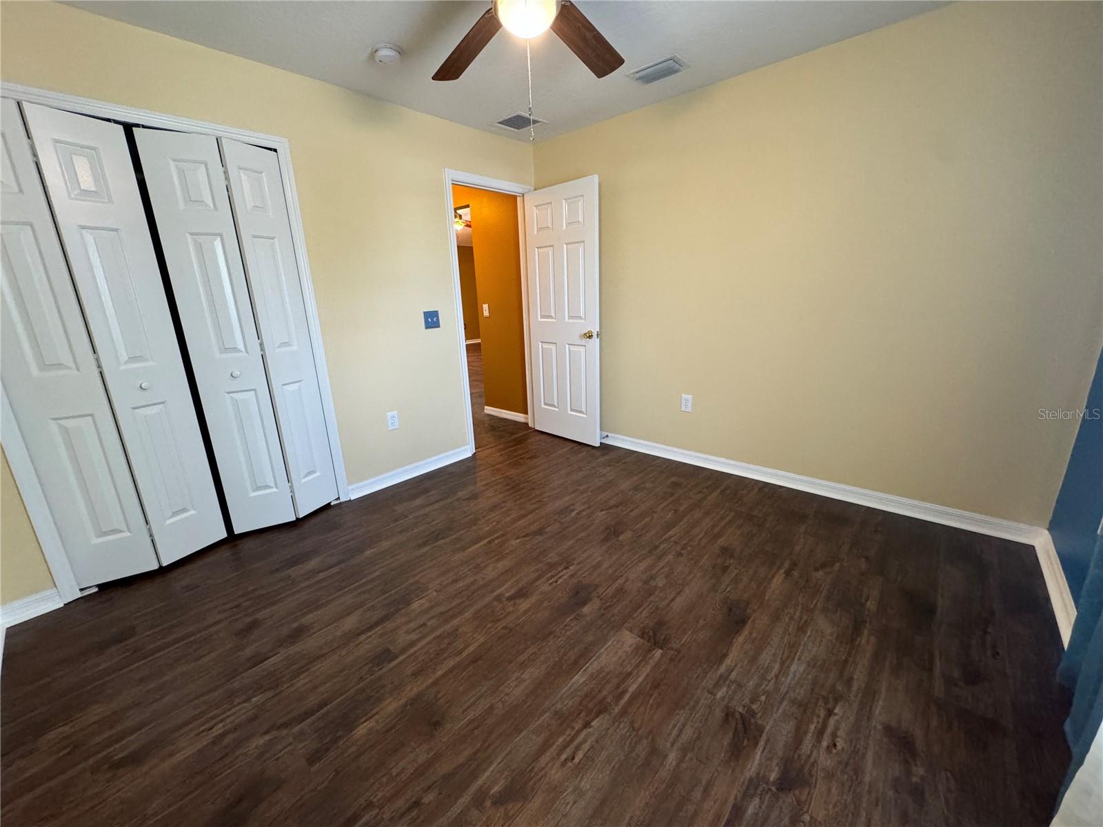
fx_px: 446
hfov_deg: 102.1
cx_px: 552
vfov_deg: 85.7
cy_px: 414
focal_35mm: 14
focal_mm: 2.22
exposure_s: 1/60
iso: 320
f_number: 2.2
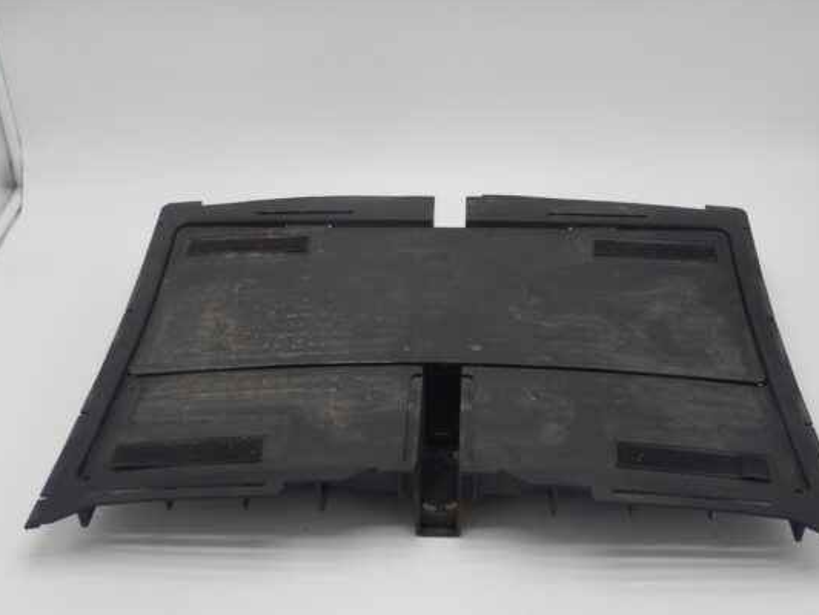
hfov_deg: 42.0
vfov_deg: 32.2
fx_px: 1065
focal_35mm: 45
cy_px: 327
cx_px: 441
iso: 125
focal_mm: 7.2
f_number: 4.2
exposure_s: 1/100
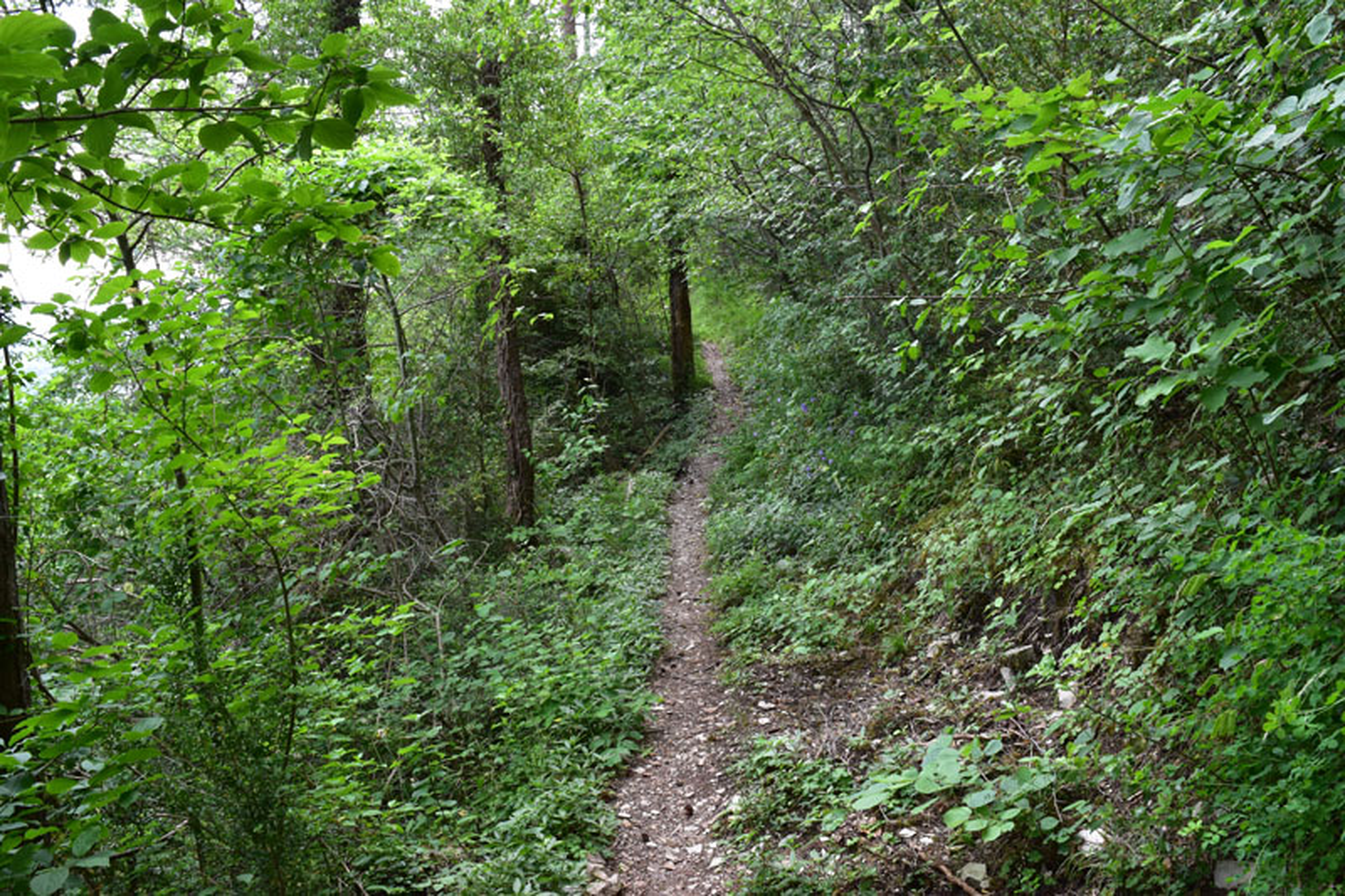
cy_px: 448
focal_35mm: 30
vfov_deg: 43.6
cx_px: 672
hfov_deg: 61.9
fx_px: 1121
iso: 400
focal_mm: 20
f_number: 11
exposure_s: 1/50
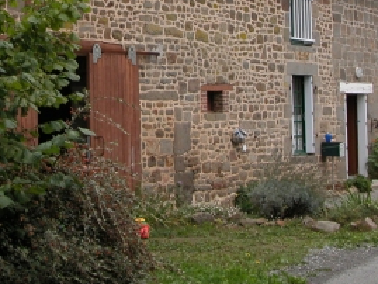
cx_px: 100
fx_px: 1082
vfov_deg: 14.7
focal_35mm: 99
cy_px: -7
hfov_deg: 19.7
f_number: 4.1
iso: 100
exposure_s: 1/130
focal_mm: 10
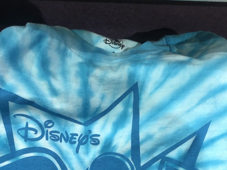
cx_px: 99
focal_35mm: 58
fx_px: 380
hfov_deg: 33.2
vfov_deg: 24.3
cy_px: 162
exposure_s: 1/24
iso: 32
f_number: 1.8
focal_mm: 3.99
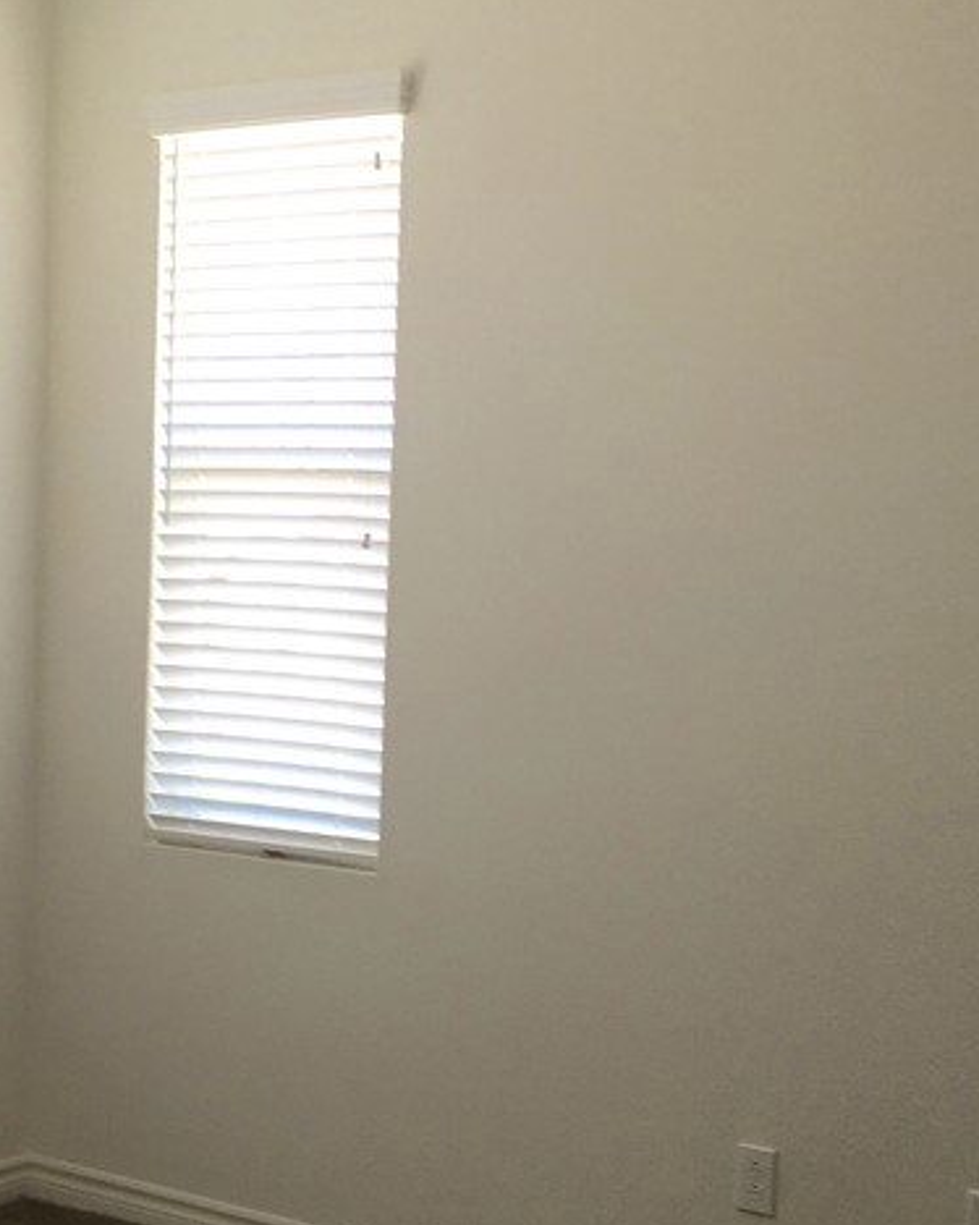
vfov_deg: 30.4
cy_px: 738
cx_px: 356
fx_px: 2247
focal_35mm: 62
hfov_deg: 24.5
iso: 32
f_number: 2.2
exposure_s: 1/50
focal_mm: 4.15
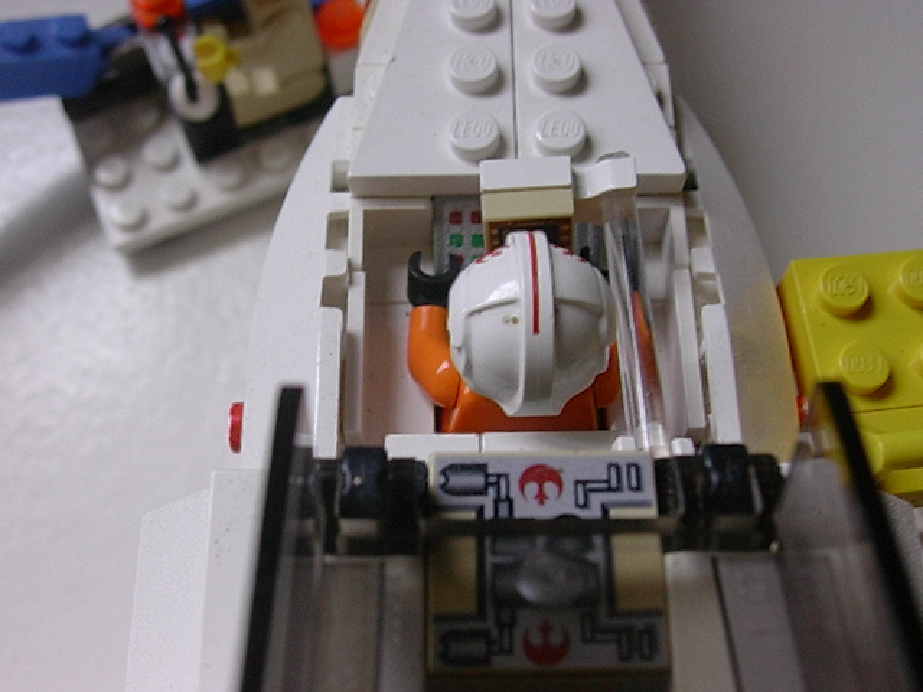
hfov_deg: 42.1
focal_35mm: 45
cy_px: 346
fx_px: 1200
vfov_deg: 32.2
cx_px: 462
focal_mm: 6.7
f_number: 2.9
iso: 70
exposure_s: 1/53.8
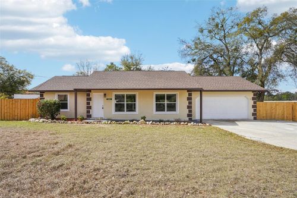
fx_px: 173
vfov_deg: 59.5
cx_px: 148
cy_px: 99
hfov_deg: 81.2
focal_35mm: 21
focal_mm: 21
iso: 100
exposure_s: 1/40
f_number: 20
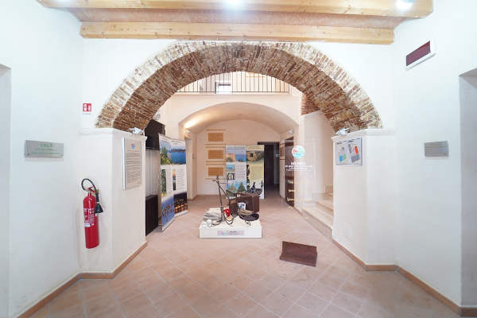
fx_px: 185
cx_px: 238
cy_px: 159
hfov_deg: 104.3
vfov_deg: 81.2
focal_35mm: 14
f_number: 4
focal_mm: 14
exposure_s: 1/125
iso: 1000
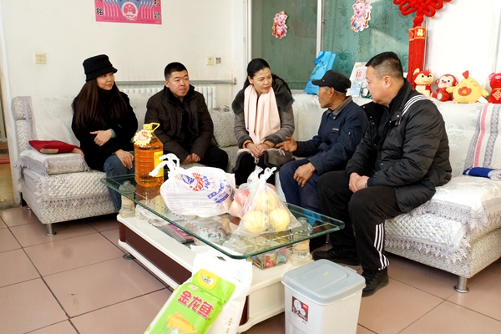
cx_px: 250
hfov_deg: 61.9
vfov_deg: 43.6
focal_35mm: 30
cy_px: 167
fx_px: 417
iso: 1600
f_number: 8
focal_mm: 20
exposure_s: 1/250
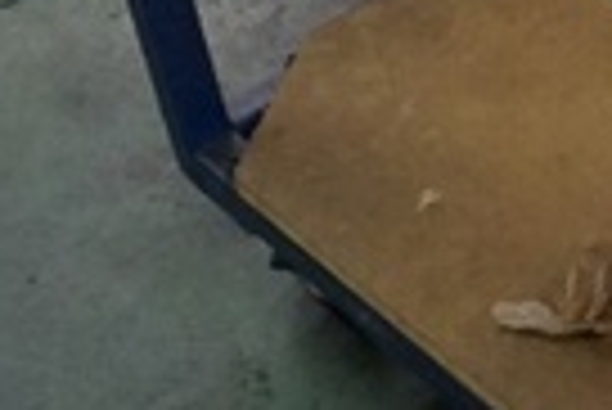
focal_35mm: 127
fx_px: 2161
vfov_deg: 10.5
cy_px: -185
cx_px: 738
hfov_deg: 15.5
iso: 3200
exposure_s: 1/125
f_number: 3.5
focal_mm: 16
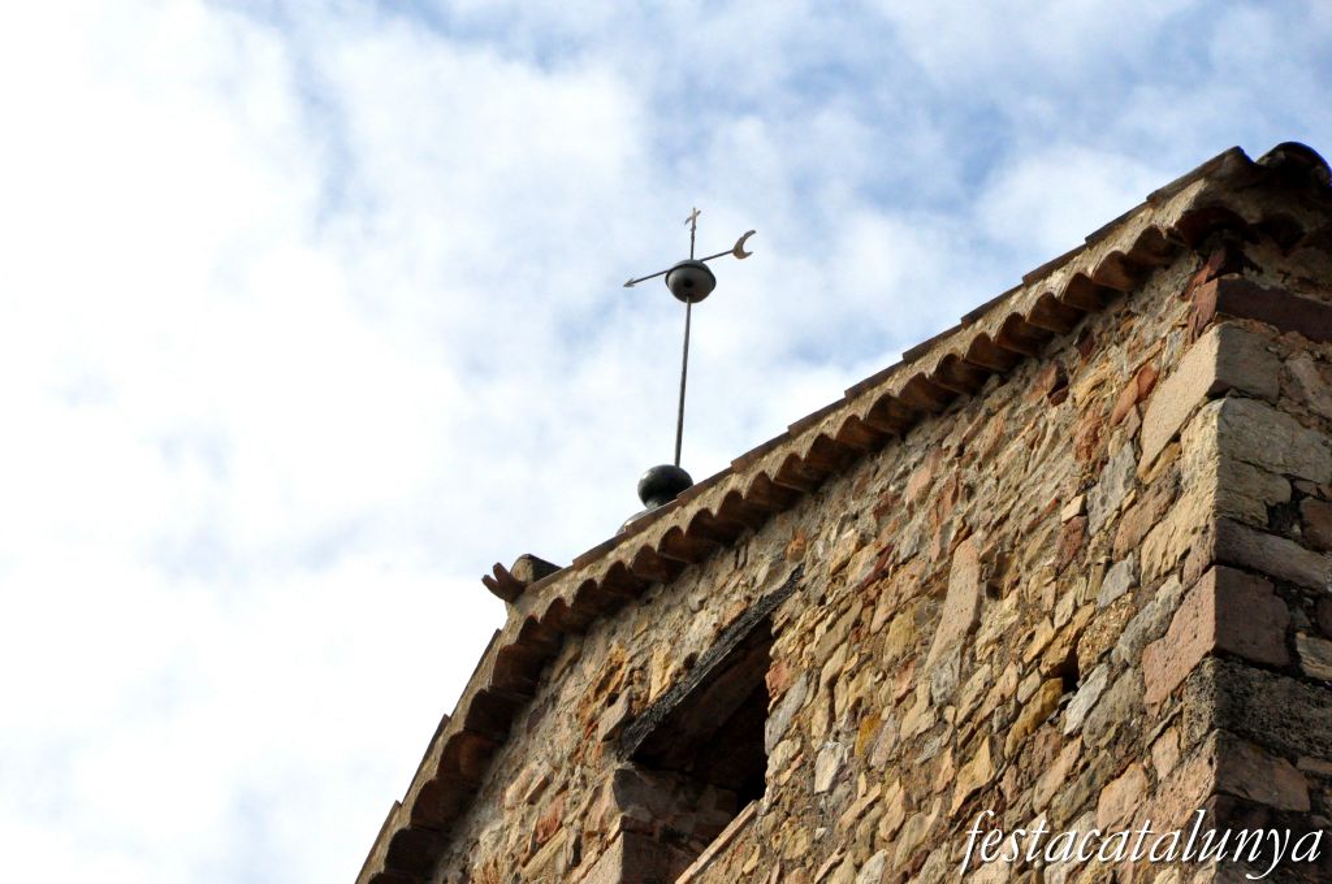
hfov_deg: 6.9
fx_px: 11086
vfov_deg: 4.6
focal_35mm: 300
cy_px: 442
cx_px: 666
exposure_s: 1/2500
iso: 2500
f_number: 13
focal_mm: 200
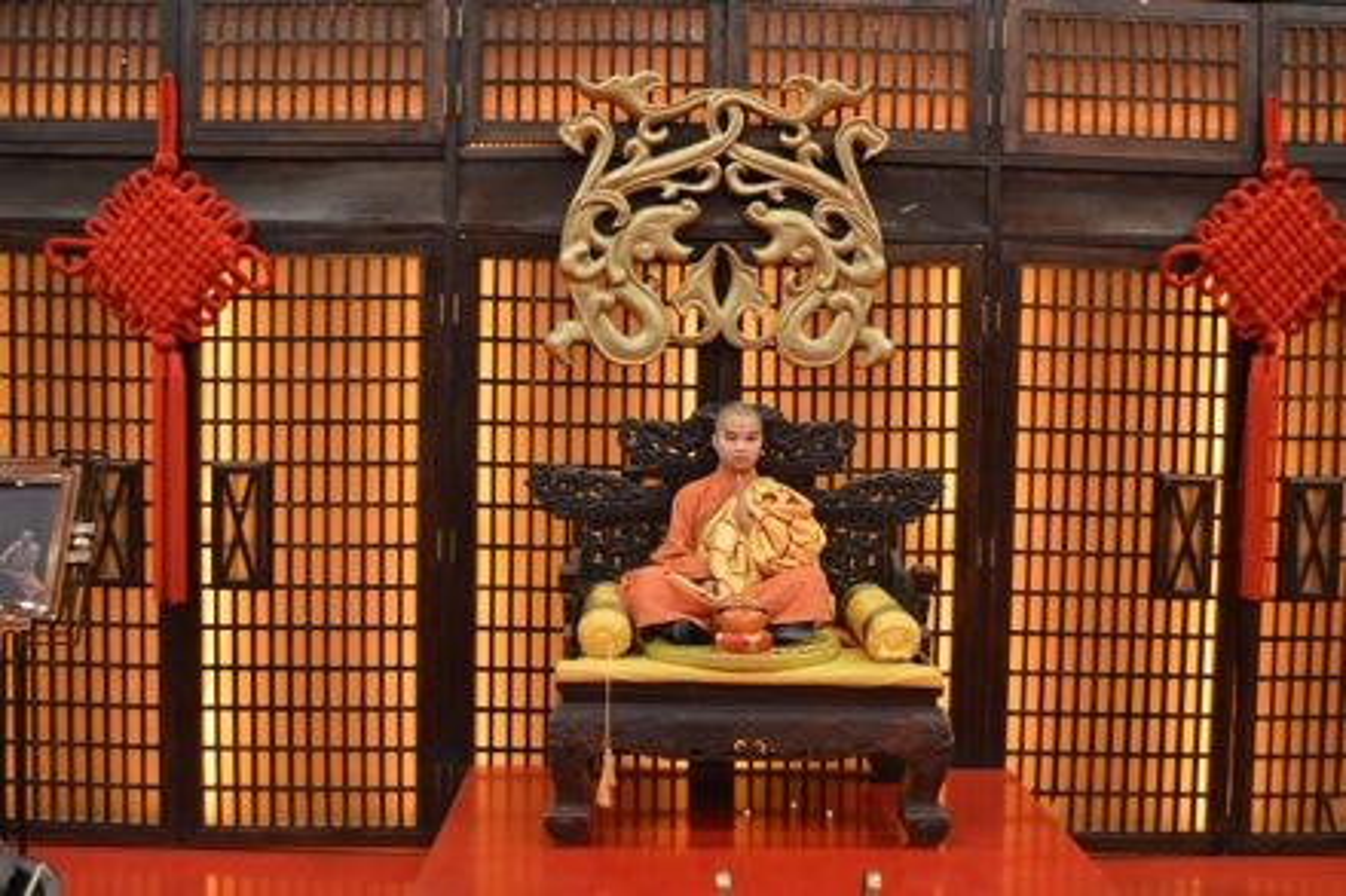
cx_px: 673
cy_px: 448
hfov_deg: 53.1
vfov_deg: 36.8
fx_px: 1345
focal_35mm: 36
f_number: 4
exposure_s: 1/15
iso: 1600
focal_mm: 24
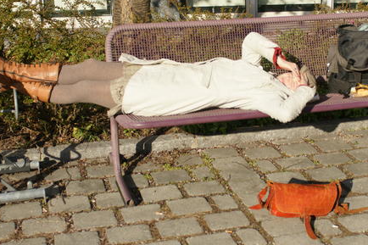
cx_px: 219
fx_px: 634
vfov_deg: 21.9
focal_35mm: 62
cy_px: 94
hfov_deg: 32.3
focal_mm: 28
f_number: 4
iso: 200
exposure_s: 1/2000
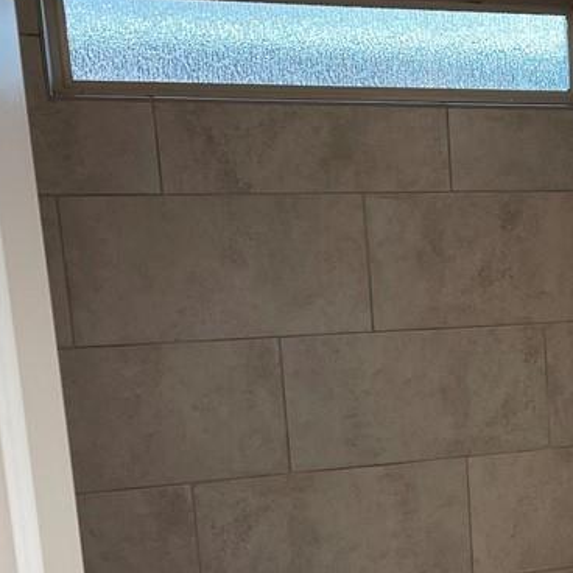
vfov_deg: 26.4
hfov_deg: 24.8
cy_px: 450
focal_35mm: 64
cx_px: 648
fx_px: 1199
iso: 80
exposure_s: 1/120
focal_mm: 5.1
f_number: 1.6
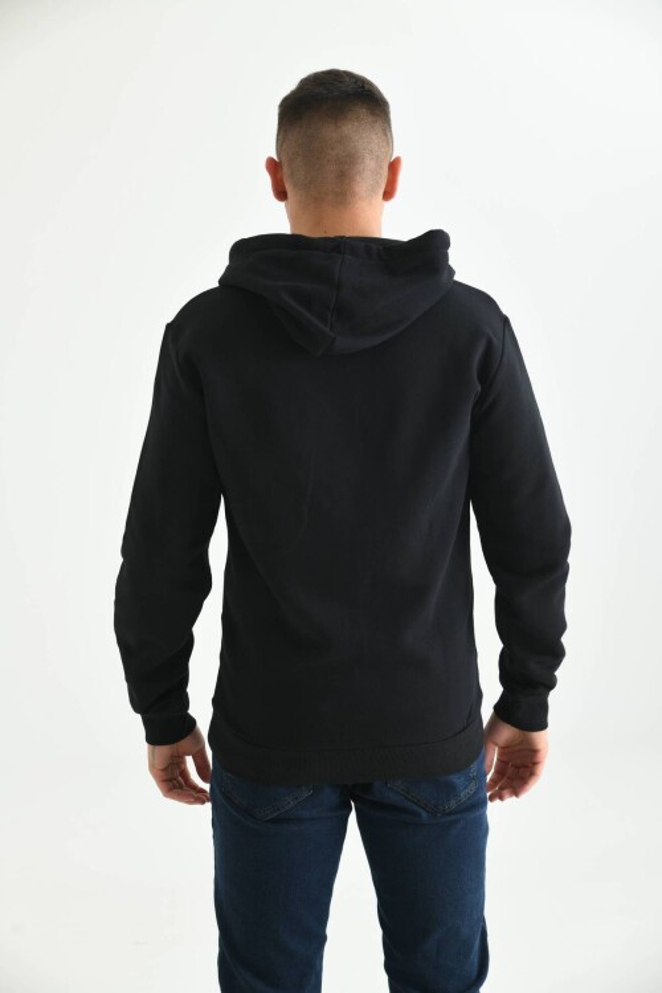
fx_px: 1600
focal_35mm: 58
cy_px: 496
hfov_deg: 23.4
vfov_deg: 34.5
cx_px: 331
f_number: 5.6
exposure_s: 1/125
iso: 160
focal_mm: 58
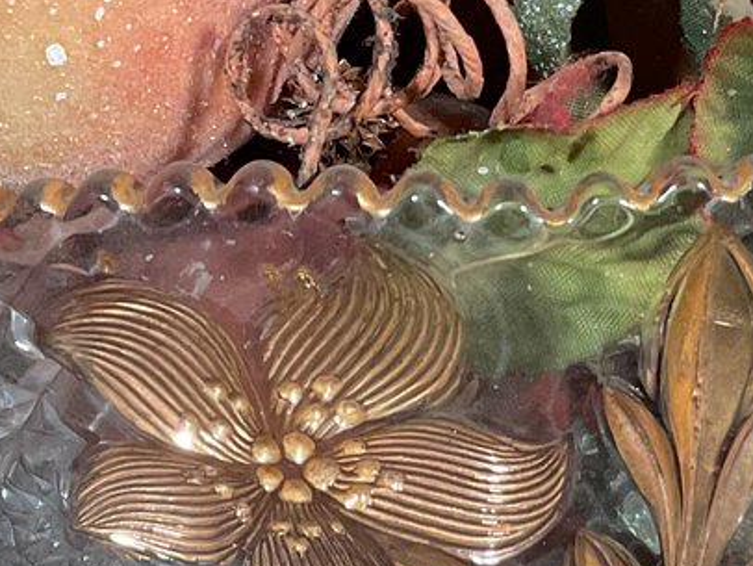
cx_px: 528
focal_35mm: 108
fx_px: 2351
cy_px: 188
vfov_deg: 13.7
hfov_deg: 18.1
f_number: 1.8
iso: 125
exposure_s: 1/60
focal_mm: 3
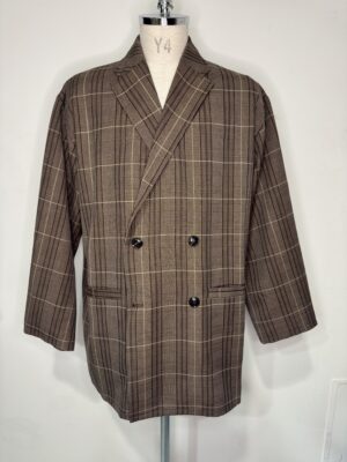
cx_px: 174
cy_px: 231
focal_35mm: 24
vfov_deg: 71.6
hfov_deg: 56.8
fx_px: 321
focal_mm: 6.76
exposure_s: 1/50
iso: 160
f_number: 1.78
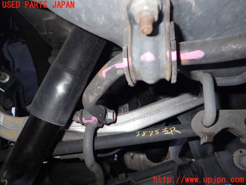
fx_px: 178
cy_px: 92
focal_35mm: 25
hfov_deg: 69.4
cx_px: 123
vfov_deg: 54.9
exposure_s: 1/30
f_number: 5.6
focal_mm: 4.5
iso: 200
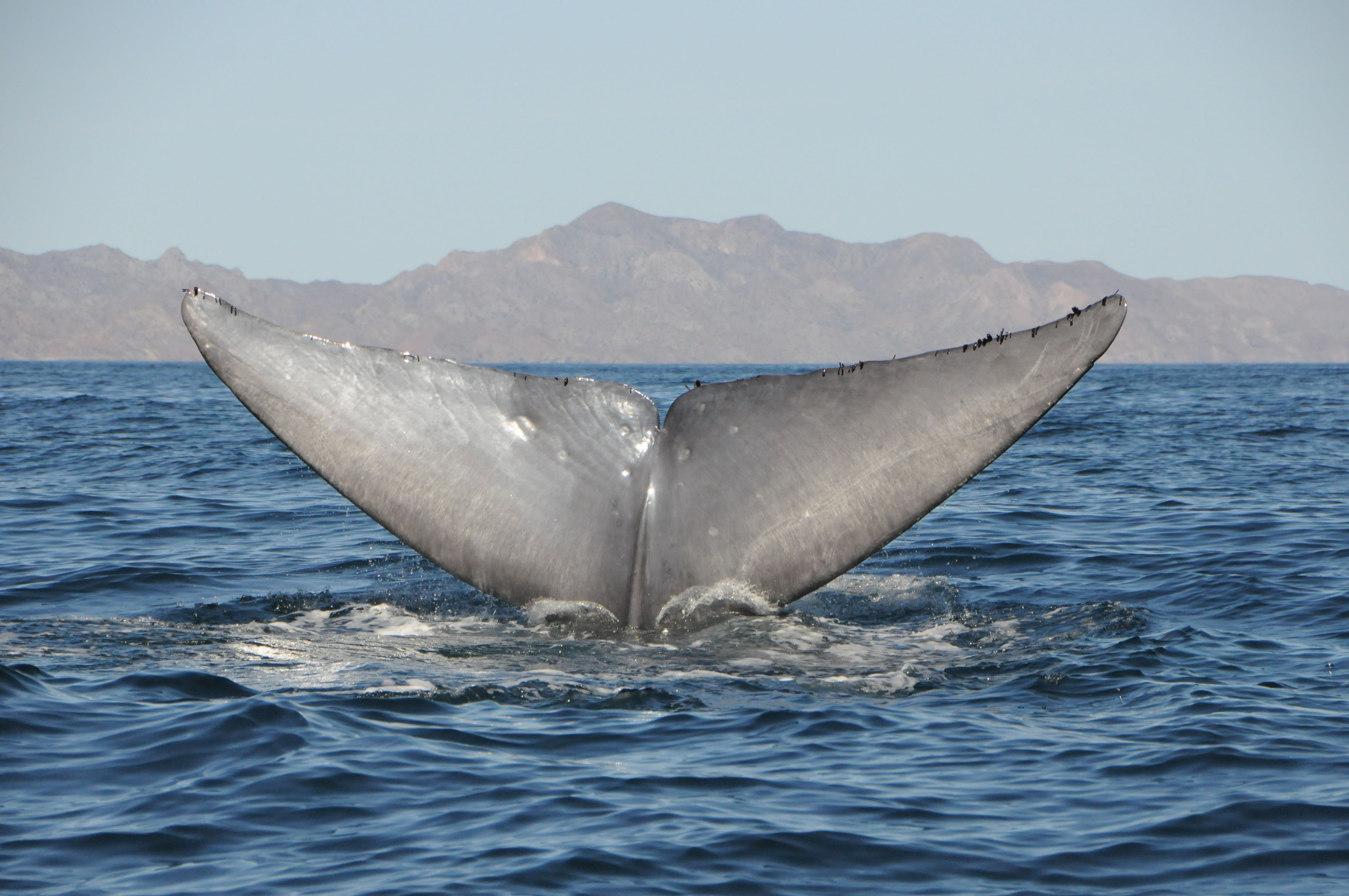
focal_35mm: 180
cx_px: 674
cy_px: 448
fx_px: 6737
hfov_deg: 11.4
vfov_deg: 7.6
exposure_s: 1/1600
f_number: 8
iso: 1250
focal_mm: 120
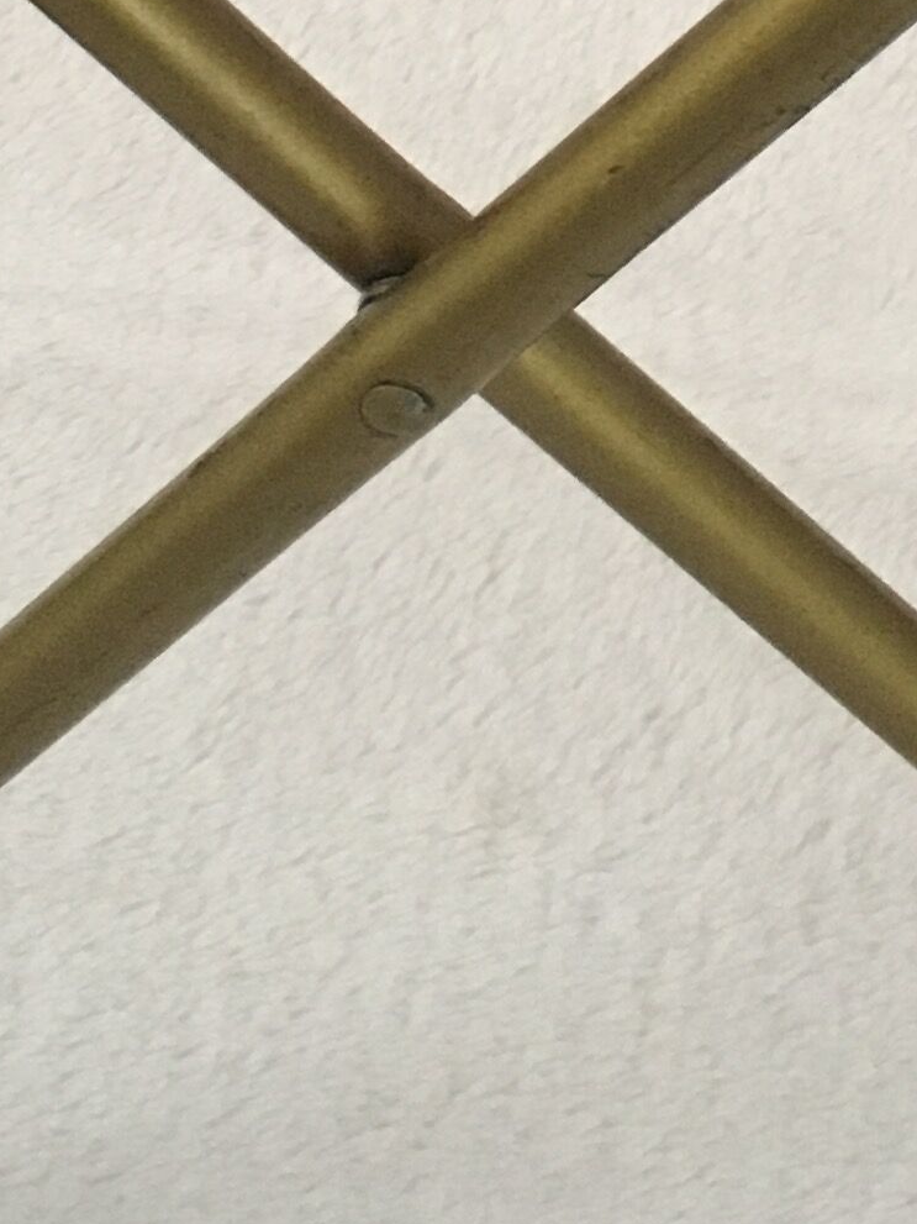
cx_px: 553
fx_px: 4169
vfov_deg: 15.3
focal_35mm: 118
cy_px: -688
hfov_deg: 12.5
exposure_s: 1/33
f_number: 2.2
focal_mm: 4.15
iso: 200
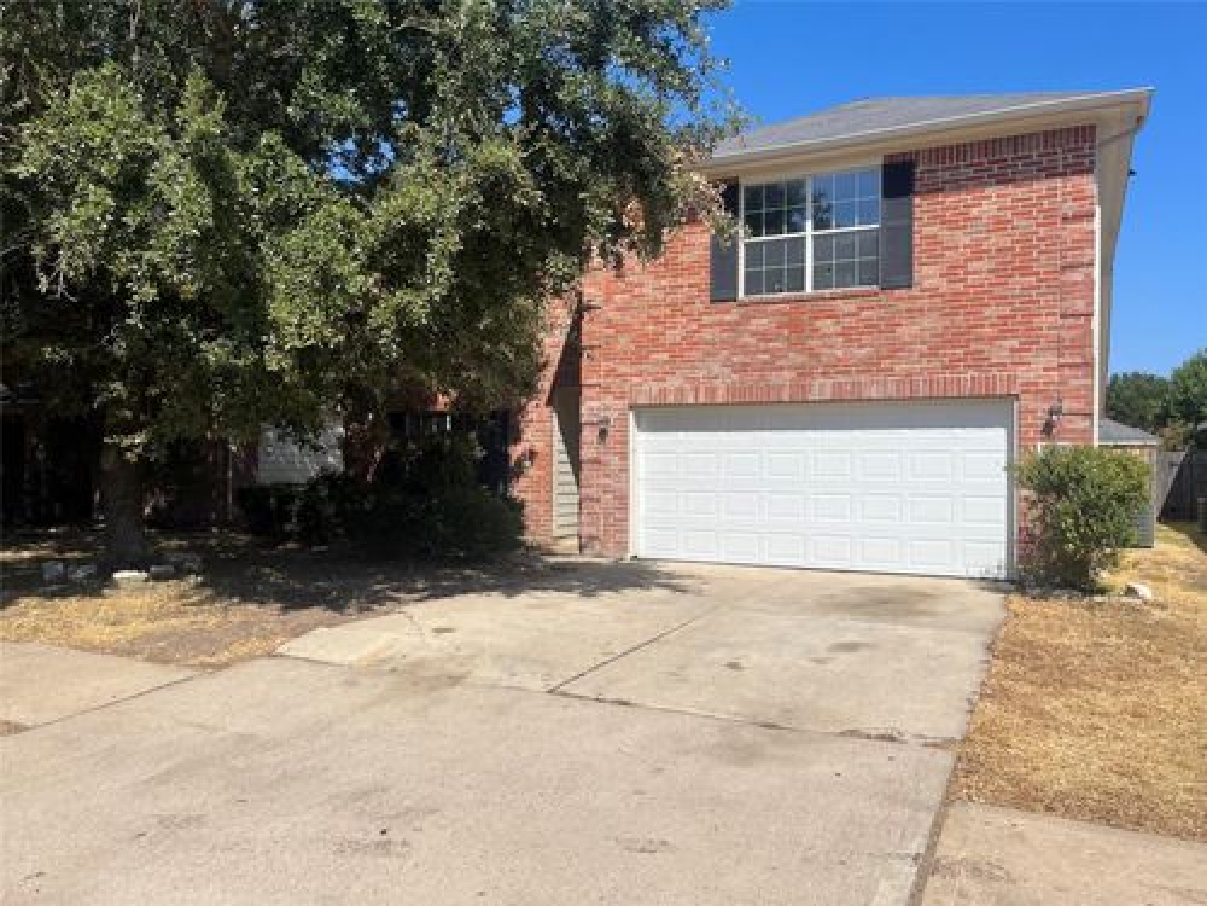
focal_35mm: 26
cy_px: 453
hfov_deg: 67.3
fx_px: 907
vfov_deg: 53.1
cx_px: 604
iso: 50
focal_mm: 5.1
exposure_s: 1/5319
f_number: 1.6
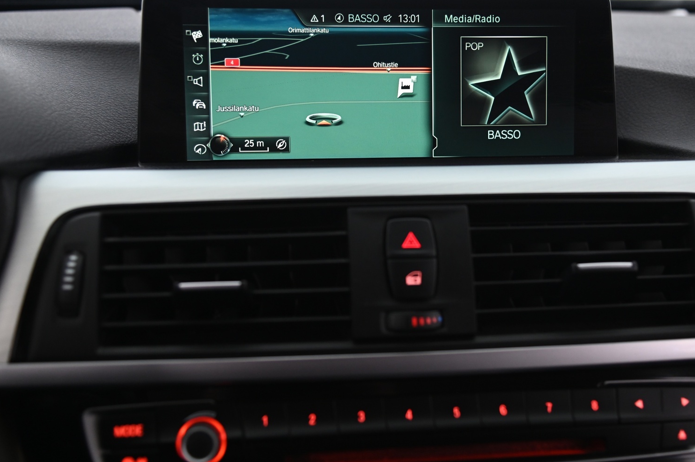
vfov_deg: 28.0
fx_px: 926
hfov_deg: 41.1
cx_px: 370
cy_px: 219
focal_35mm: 48
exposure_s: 1/30
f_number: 4
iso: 2000
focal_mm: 44
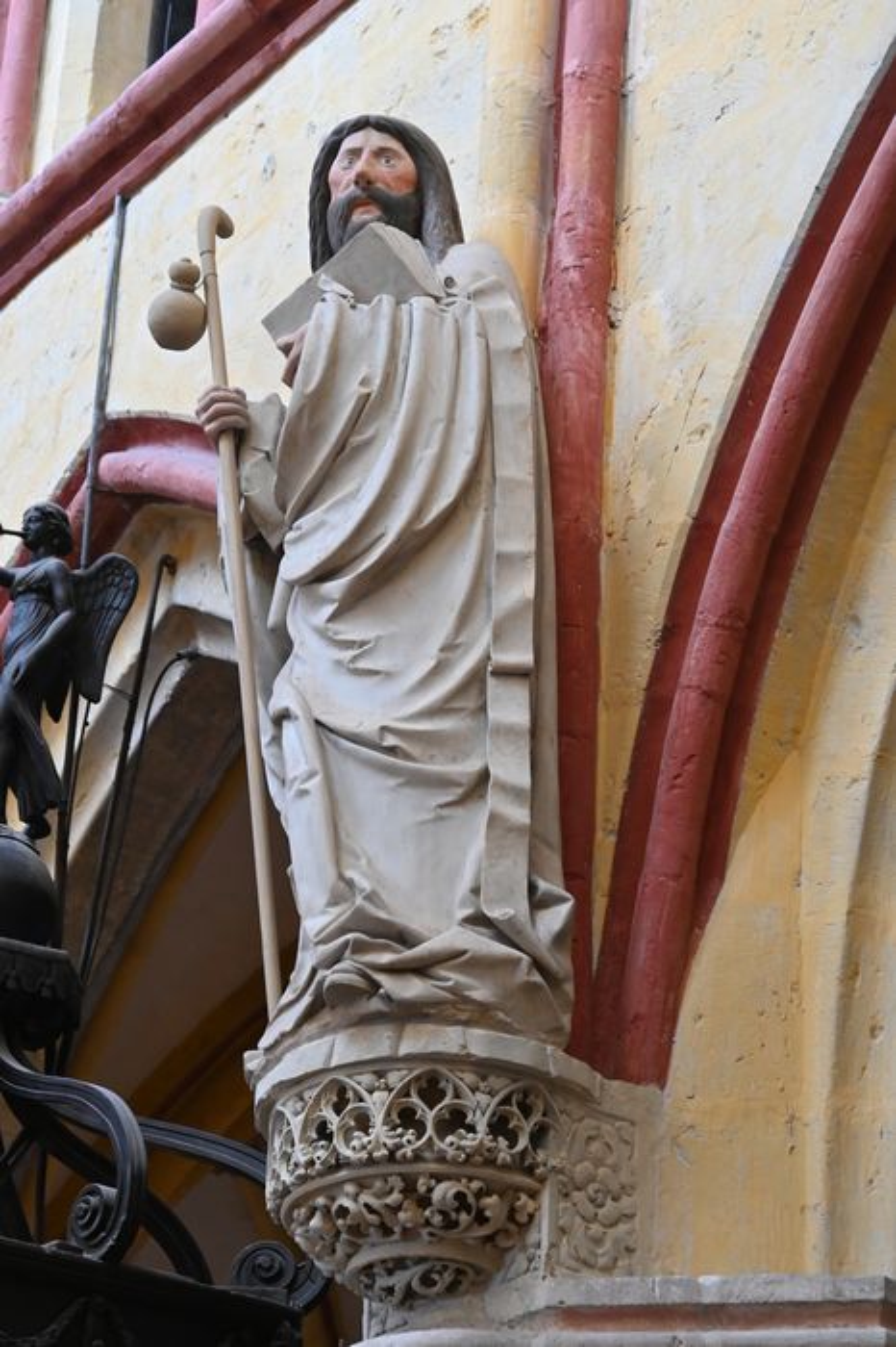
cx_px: 448
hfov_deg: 13.5
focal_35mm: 101
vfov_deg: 20.2
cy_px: 674
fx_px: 3774
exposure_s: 1/125
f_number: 6.3
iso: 2200
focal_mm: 101
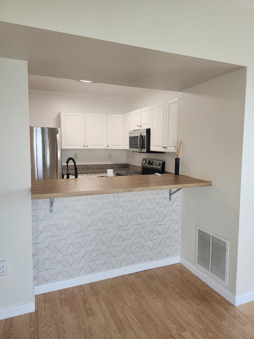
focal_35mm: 23
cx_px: 127
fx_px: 225
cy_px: 170
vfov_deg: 73.9
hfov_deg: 58.9
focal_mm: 5.54
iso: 100
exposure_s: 1/60
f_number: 1.8
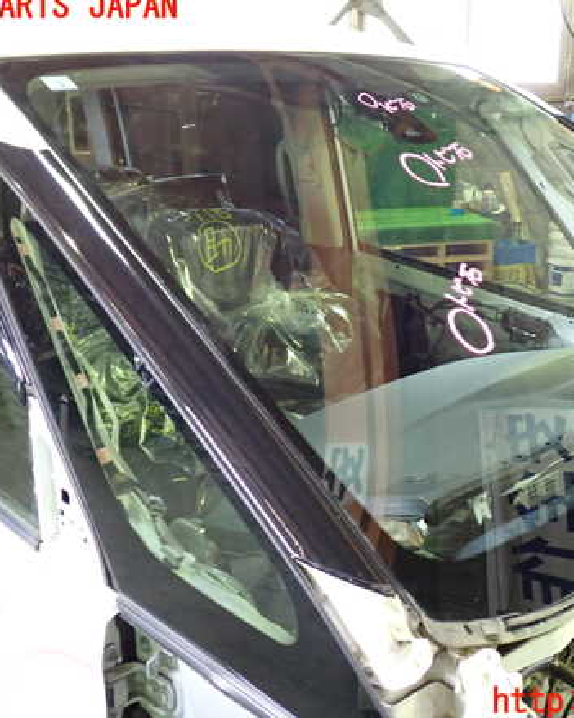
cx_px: 371
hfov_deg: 37.0
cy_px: 355
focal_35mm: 40
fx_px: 850
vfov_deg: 45.8
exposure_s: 1/30
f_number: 2.3
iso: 500
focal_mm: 5.4
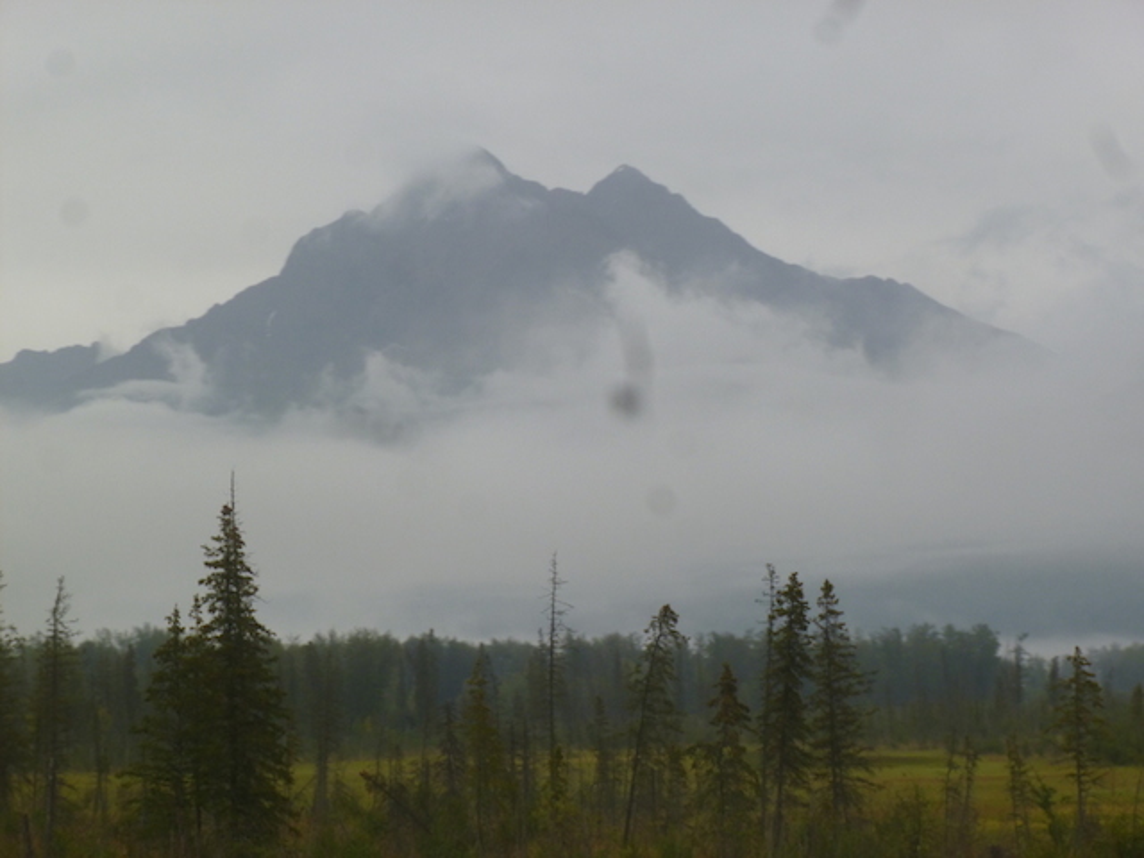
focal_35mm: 100
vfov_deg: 14.8
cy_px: 429
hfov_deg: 19.6
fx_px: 3305
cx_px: 572
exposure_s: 1/80
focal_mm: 17.8
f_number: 5.3
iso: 125
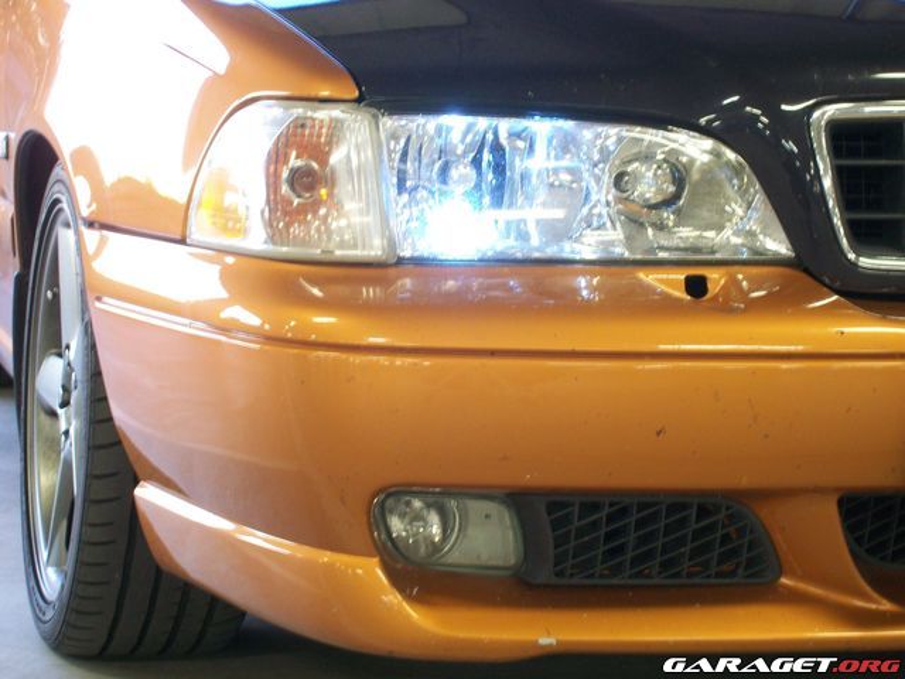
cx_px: 452
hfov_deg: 22.5
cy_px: 340
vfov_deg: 17.0
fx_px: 2275
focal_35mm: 87
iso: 80
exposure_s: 1/2.5
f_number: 4.3
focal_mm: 14.3
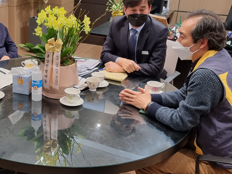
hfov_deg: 37.5
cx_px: 46
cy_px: 70
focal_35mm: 49
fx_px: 328
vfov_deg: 29.6
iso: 160
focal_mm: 6.7
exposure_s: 1/60
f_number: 1.8
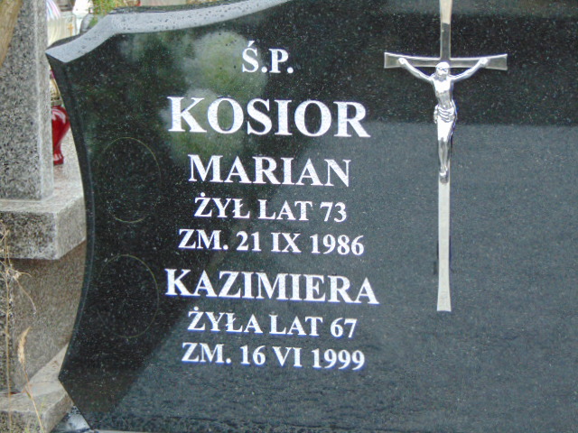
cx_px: 289
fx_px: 2221
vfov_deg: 11.1
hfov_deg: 14.8
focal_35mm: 133
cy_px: 216
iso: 250
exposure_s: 1/40
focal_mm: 23.9
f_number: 4
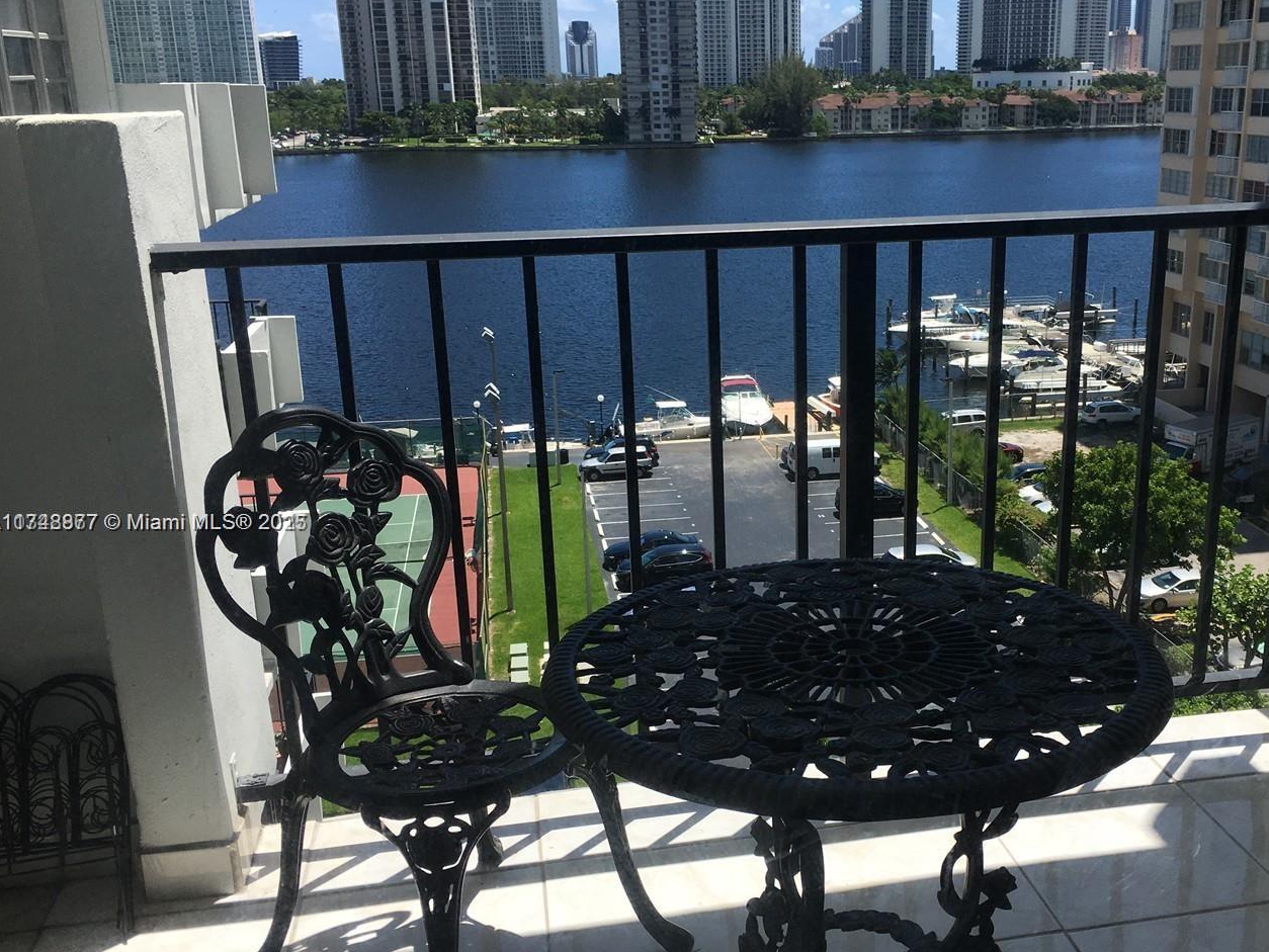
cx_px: 792
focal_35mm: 37
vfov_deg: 38.6
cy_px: 524
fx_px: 1357
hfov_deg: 49.6
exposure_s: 1/2198
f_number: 2.2
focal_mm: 4.15
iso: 25
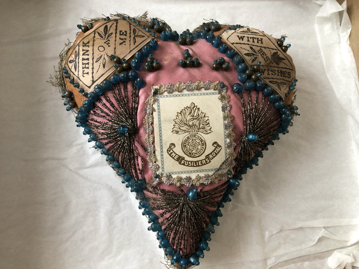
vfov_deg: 49.7
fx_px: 290
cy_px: 134
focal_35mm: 28
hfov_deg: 63.4
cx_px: 180
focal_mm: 3.99
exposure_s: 1/20
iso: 40
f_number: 1.8
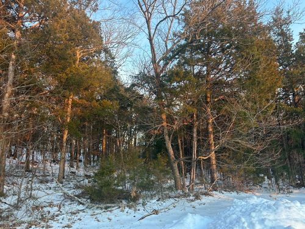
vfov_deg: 56.8
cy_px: 114
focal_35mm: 24
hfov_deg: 71.6
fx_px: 211
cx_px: 152
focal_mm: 6.86
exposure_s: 1/121
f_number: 1.78
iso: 80
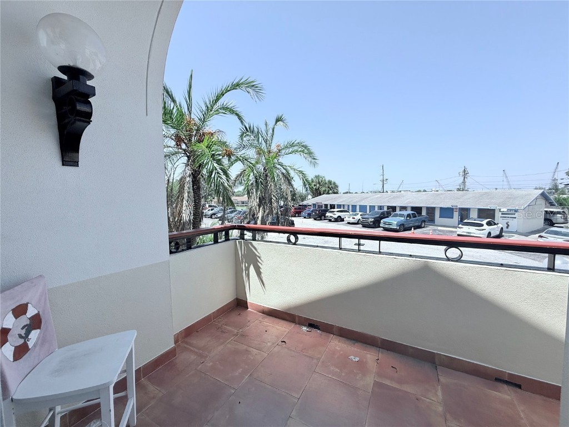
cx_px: 284
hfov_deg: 102.1
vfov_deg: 85.7
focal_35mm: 14
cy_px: 214
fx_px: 230
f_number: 2.2
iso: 50
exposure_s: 1/1848
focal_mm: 2.22
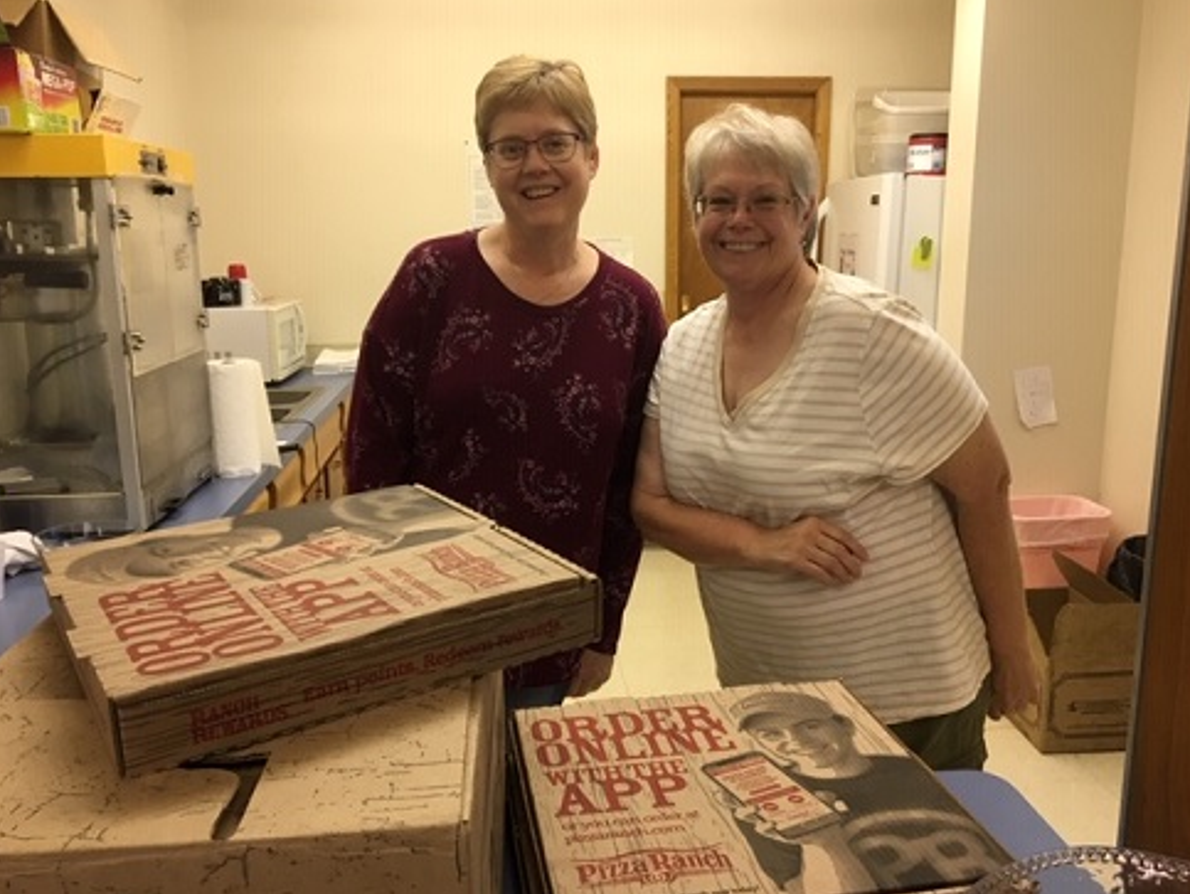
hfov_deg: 59.9
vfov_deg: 46.8
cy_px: 437
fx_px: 1032
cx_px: 606
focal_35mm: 30
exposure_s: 1/30
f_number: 2.2
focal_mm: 4.15
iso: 64
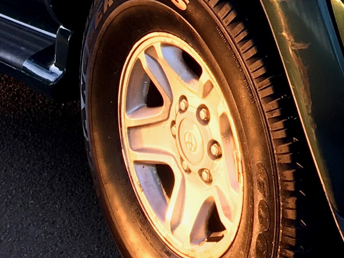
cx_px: 389
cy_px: -233
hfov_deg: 14.2
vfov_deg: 10.2
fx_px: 1352
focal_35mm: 136
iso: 32
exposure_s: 1/60
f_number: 2.2
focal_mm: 4.15
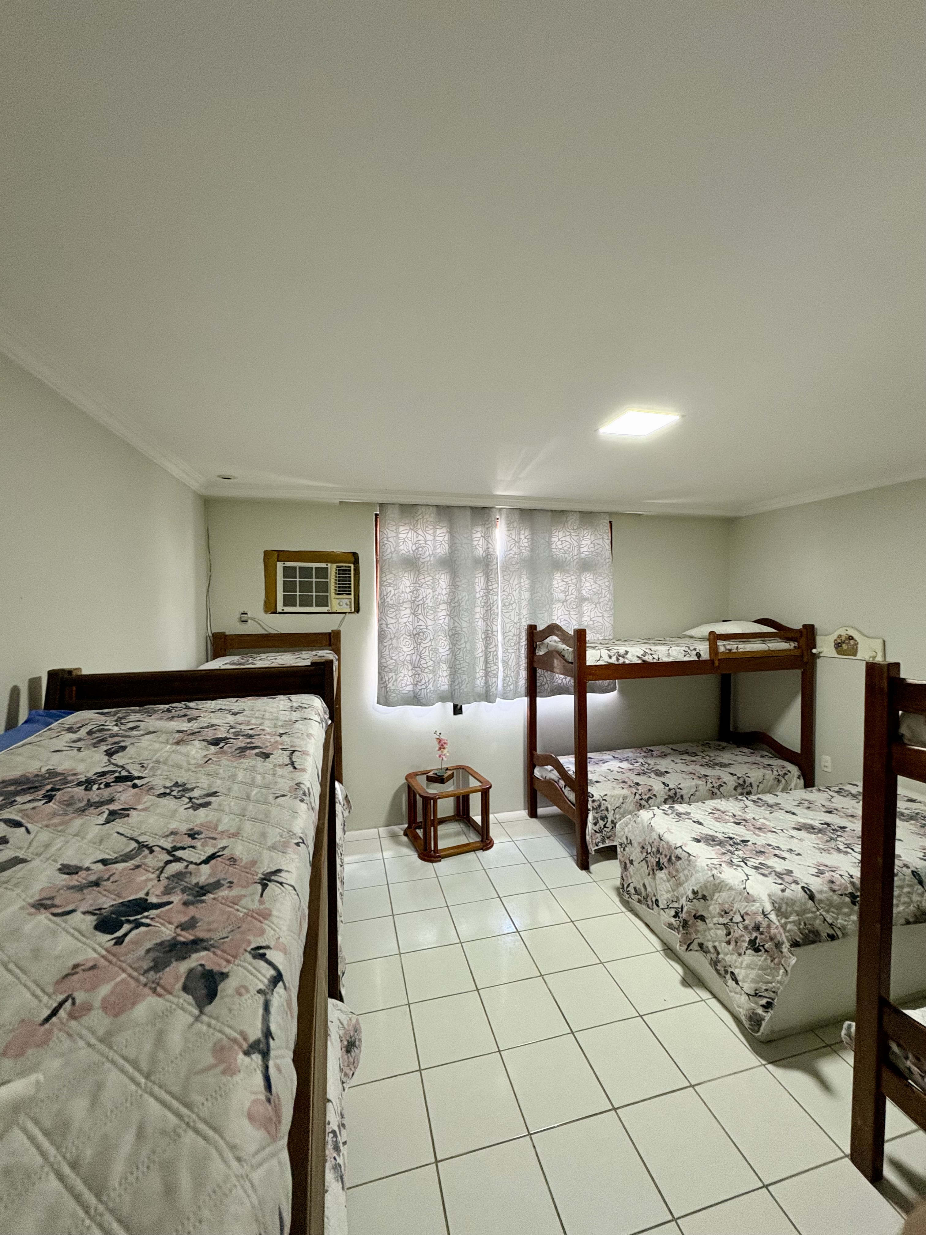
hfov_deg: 85.7
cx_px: 463
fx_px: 499
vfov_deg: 102.1
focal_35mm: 14
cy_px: 618
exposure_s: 1/60
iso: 320
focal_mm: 2.22
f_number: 2.2
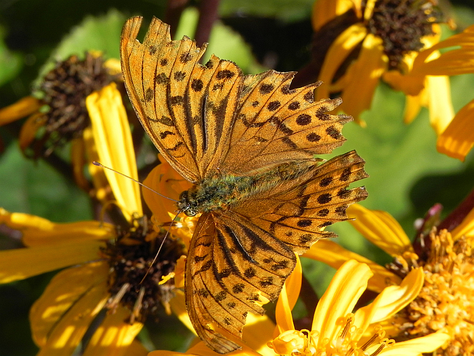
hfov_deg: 18.7
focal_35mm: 105
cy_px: 178
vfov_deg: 14.1
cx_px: 237
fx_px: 1438
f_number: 5.6
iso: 160
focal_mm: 18.8
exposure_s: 1/520
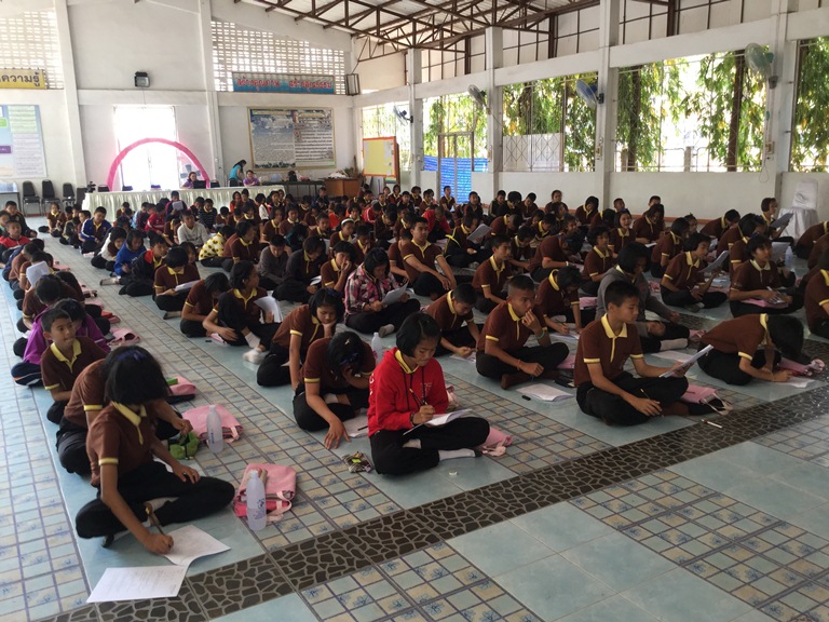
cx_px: 414
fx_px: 742
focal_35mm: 31
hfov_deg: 58.4
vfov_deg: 45.4
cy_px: 311
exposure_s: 1/30
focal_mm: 3.3
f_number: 2.4
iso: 50
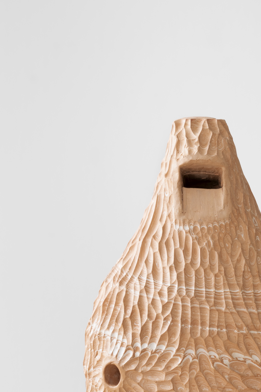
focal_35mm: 128
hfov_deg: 10.7
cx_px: 202
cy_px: 306
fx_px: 1392
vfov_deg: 15.9
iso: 64
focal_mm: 70
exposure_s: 1/1.25
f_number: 16
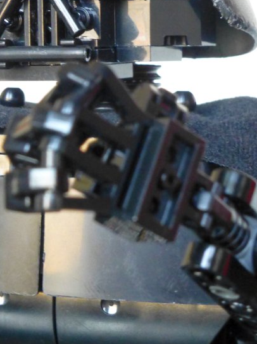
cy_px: 83
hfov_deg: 10.6
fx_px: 1387
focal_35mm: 140
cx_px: 132
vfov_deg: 14.0
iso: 800
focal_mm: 14.2
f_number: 5.1
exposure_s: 1/13
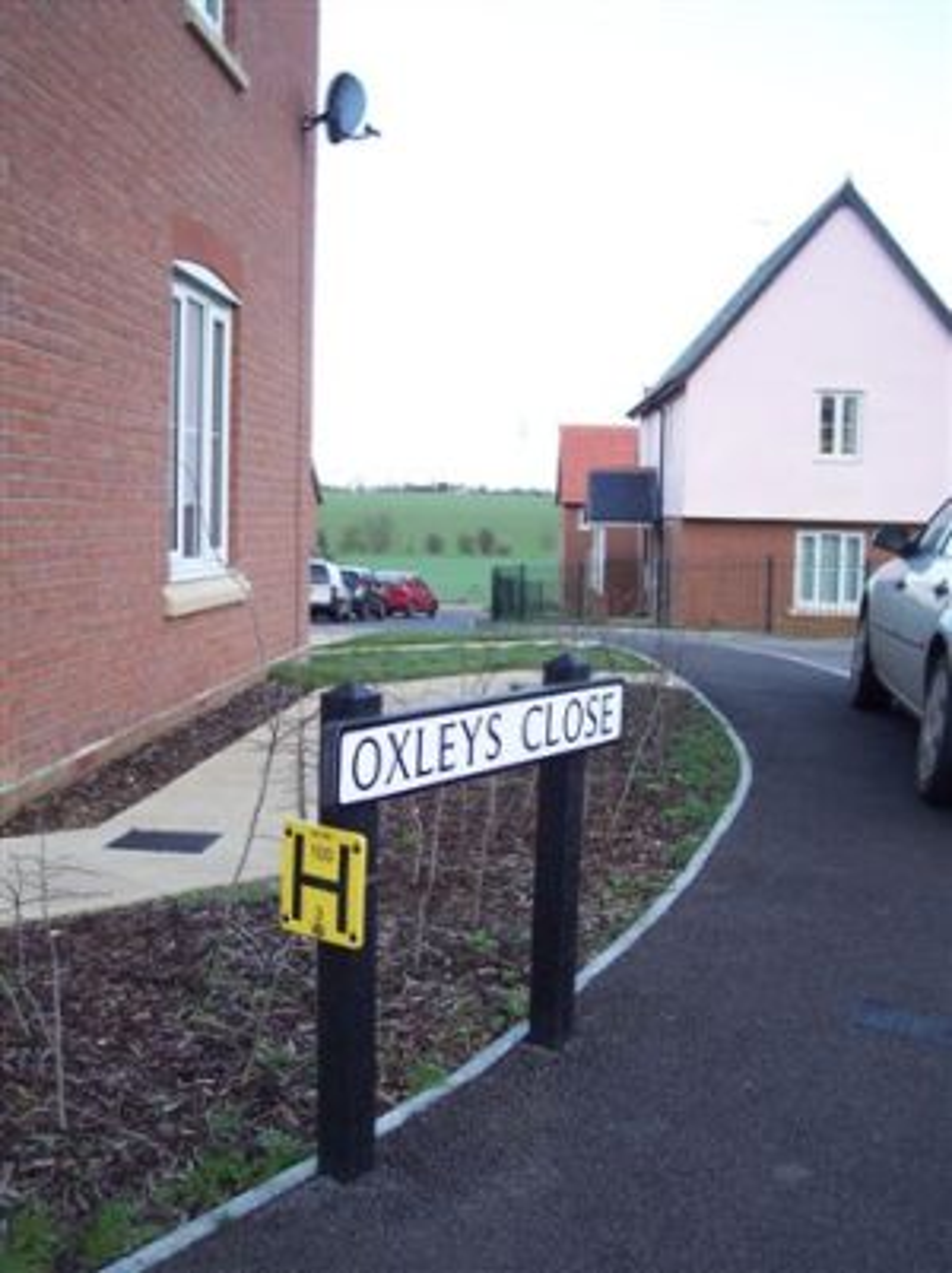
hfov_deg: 37.7
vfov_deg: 49.0
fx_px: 1396
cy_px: 636
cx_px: 476
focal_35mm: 38
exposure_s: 1/90
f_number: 2.8
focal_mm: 8
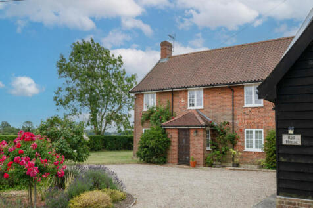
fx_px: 304
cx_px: 156
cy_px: 104
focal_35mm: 35
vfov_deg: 37.8
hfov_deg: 54.5
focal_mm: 35
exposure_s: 1/200
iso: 320
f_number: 11
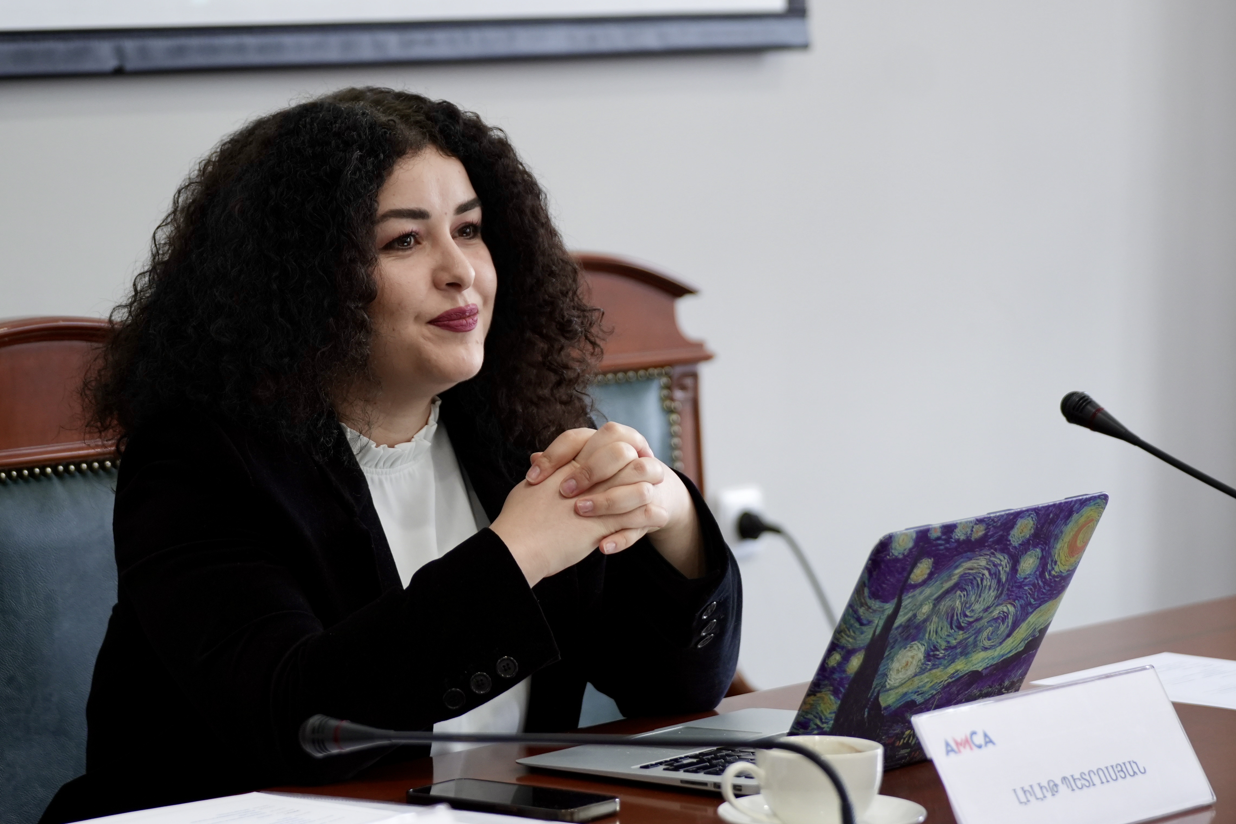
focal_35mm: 140
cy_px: 416
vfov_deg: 9.8
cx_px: 617
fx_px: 4806
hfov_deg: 14.7
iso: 1000
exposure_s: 1/160
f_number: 2.8
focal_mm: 92
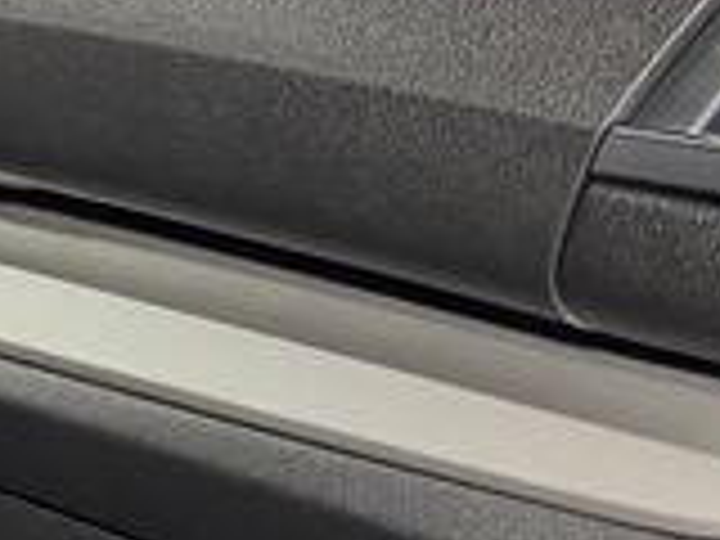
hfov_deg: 10.9
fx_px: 3203
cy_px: 513
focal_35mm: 154
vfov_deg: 9.6
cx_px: -1017
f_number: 1.78
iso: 800
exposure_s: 1/33
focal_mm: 6.76
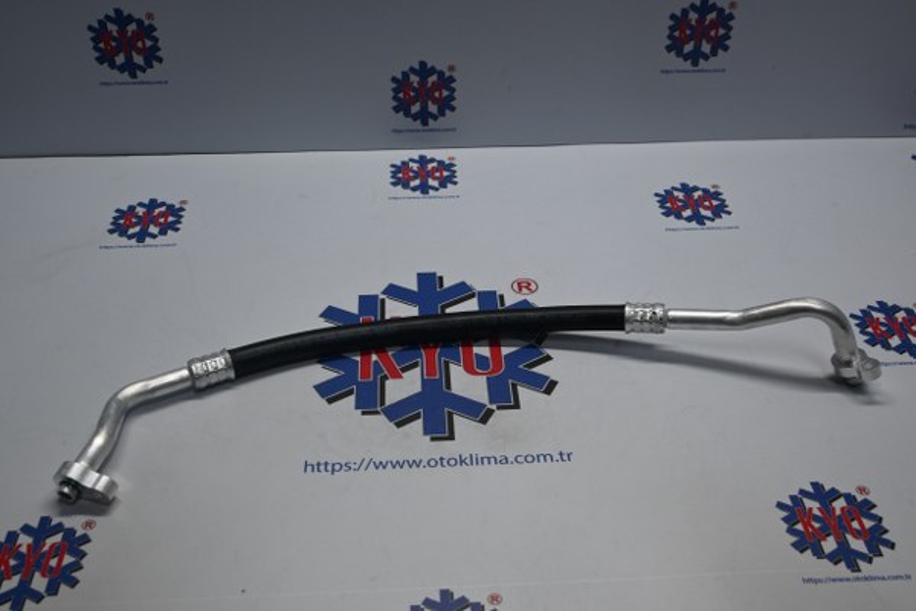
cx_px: 458
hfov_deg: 49.6
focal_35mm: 39
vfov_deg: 34.2
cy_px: 306
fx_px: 992
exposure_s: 1/160
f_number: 4.5
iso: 400
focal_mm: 26
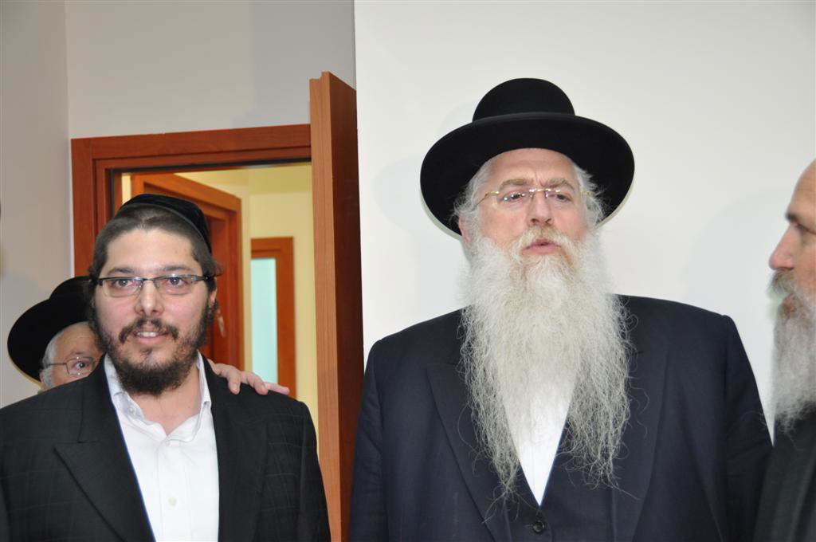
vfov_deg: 21.5
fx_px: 1426
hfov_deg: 31.9
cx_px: 408
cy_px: 271
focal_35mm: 63
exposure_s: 1/60
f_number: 4.5
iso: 640
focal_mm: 42
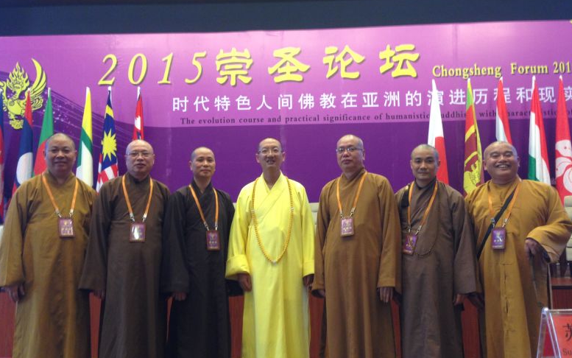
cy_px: 180
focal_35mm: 36
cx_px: 288
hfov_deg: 54.0
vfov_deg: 35.4
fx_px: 561
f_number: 2.4
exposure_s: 1/20
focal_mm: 4.12
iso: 100
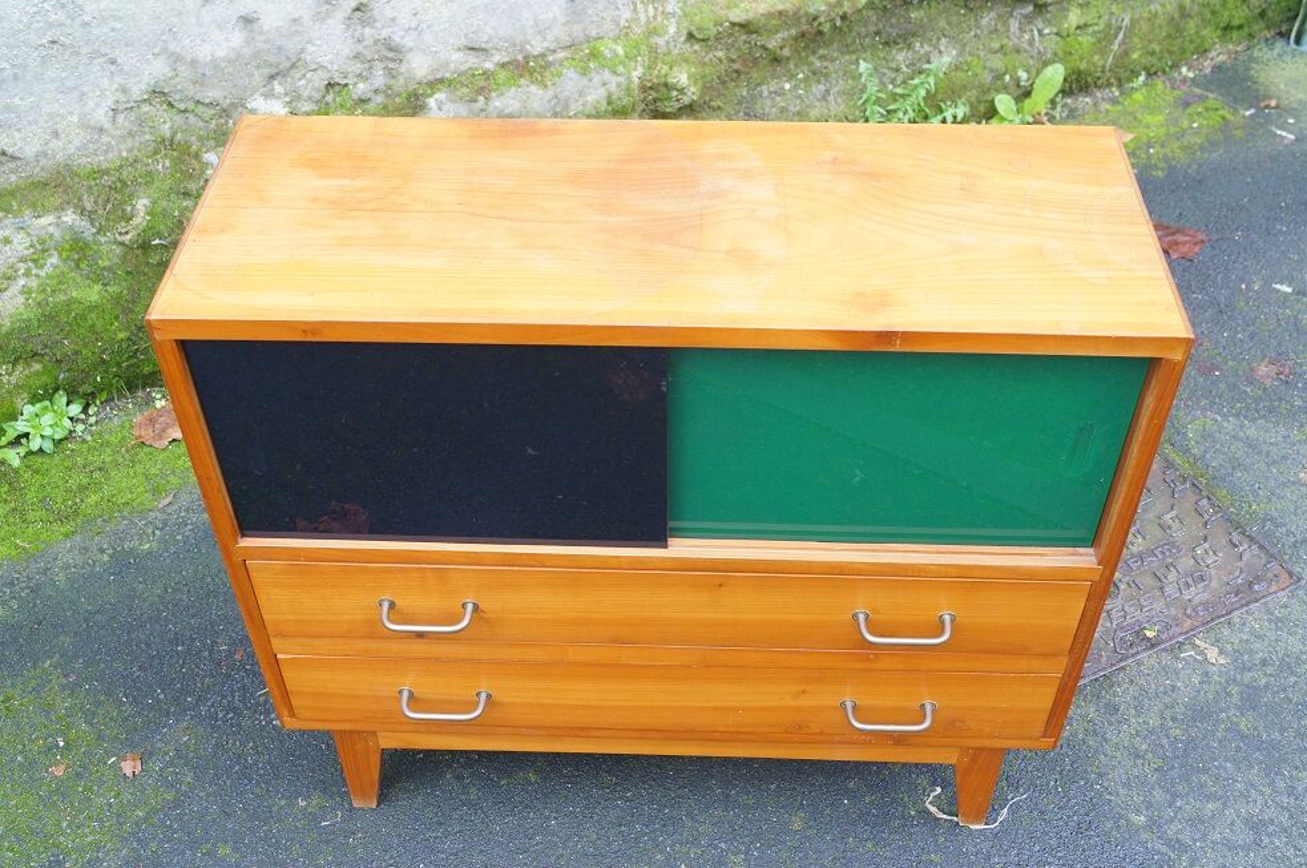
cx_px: 654
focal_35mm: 39
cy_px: 434
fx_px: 1414
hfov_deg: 49.6
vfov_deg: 34.1
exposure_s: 1/60
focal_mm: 26
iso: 800
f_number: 5.6
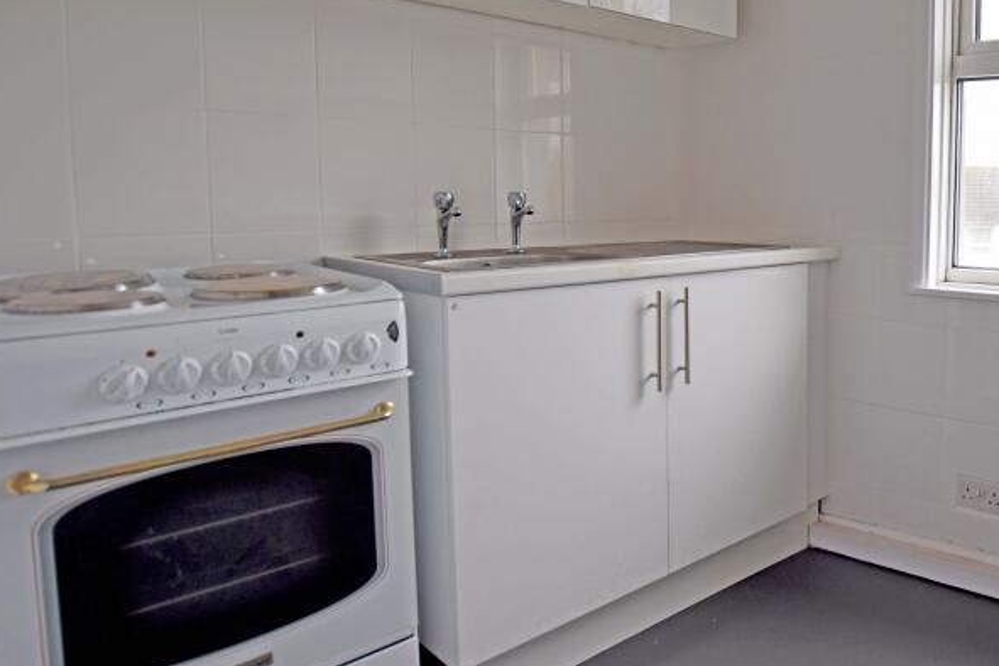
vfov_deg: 49.1
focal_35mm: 26
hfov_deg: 61.1
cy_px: 248
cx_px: 855
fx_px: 721
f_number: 4.5
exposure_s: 1/30
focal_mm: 10
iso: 250
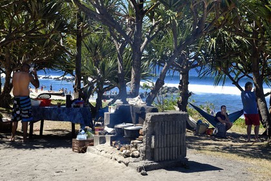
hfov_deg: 32.4
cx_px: 136
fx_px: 467
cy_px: 90
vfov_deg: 21.9
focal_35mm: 62
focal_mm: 62
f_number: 10
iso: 200
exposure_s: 1/250
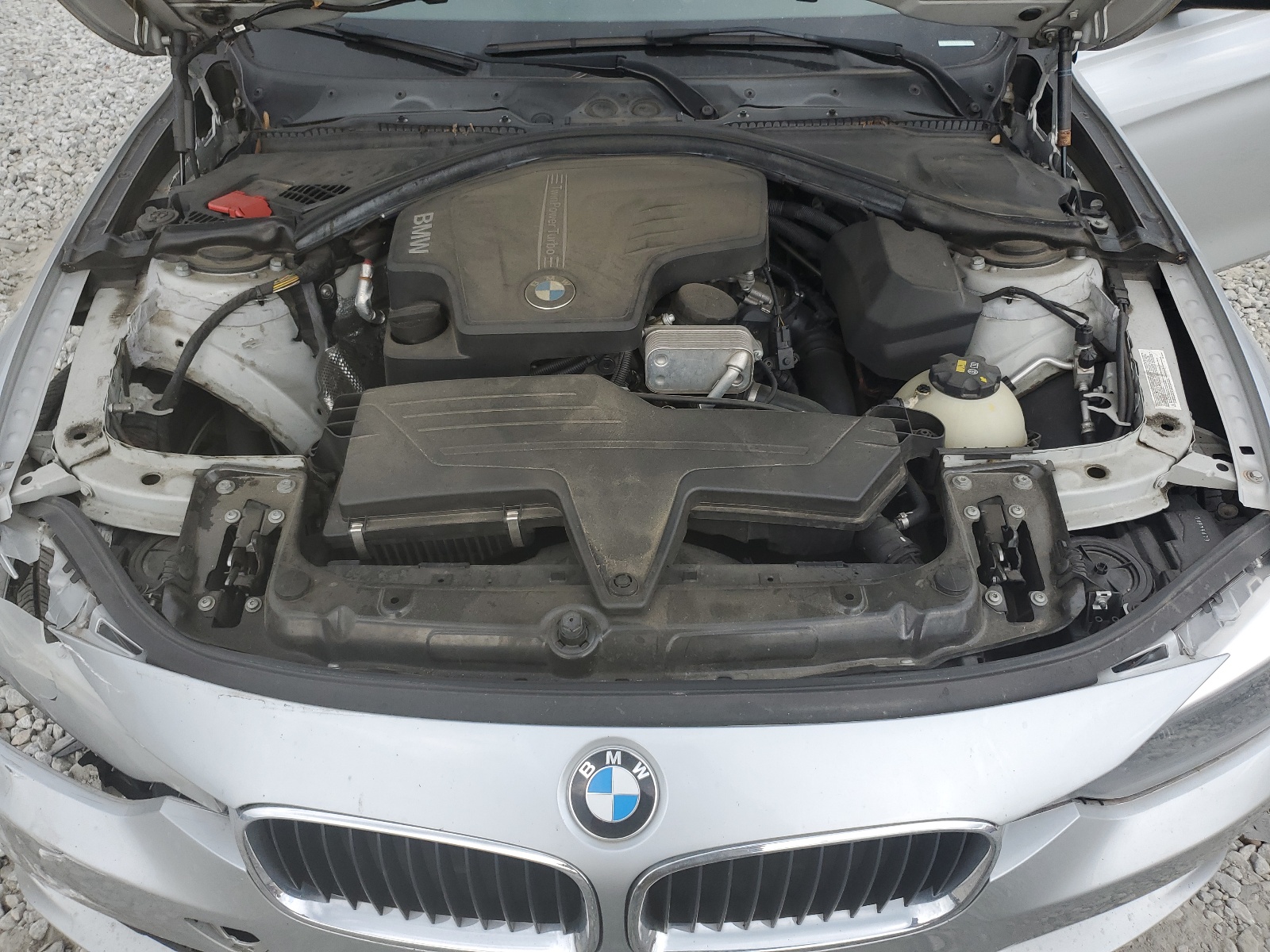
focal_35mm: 26
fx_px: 954
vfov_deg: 53.1
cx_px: 635
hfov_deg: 67.3
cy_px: 476
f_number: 1.5
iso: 50
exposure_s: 1/333
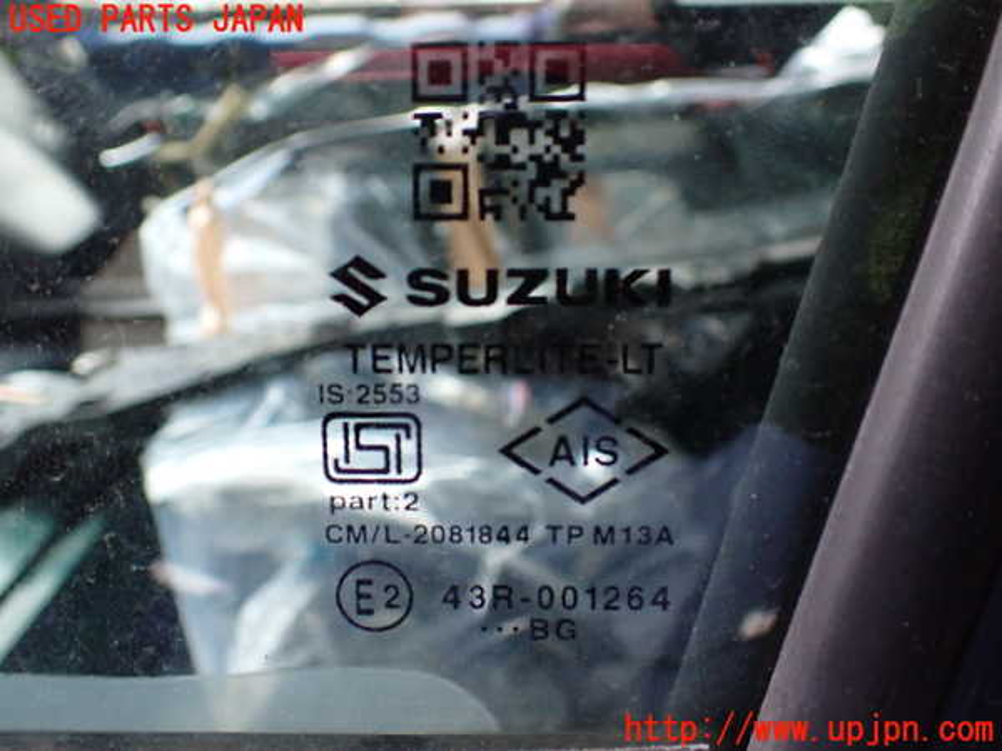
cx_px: 501
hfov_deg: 60.0
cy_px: 376
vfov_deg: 46.8
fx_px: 868
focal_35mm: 30
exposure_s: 1/100
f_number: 2.3
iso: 800
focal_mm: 5.4
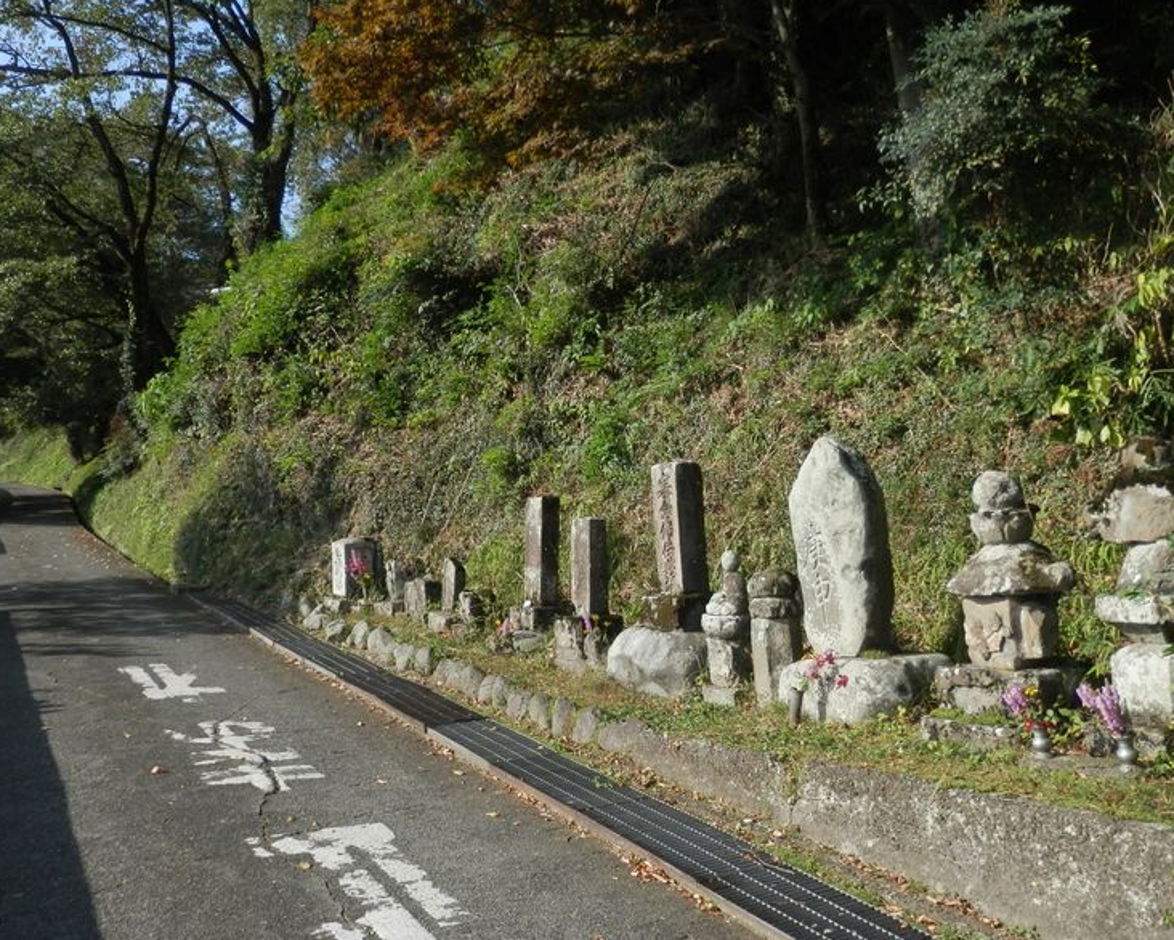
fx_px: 1112
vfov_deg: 45.8
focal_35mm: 32
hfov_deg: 55.6
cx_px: 573
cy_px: 473
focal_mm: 5.5
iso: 80
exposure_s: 1/500
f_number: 3.3
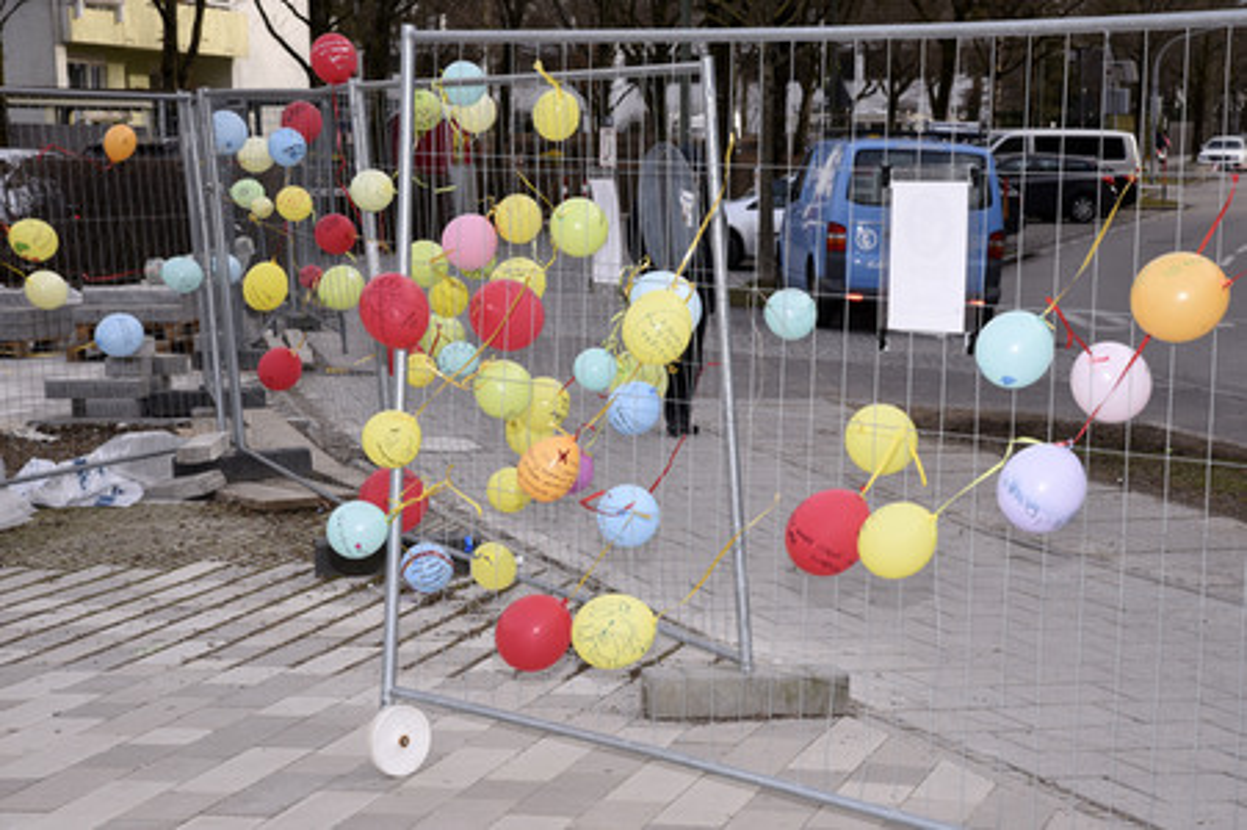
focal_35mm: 78
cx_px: 624
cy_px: 415
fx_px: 2700
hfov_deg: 26.0
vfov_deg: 17.5
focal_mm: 78
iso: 500
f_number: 11
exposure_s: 1/160
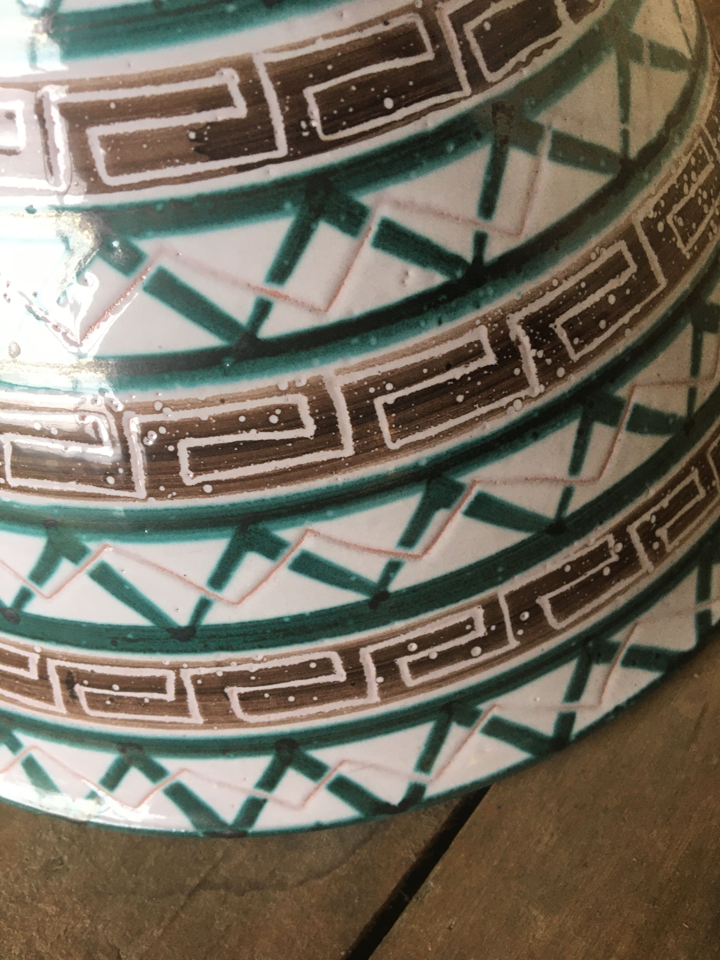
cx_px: 360
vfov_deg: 61.7
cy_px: 480
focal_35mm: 29
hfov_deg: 48.2
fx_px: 804
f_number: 2.2
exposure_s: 1/33
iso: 50
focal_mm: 4.15
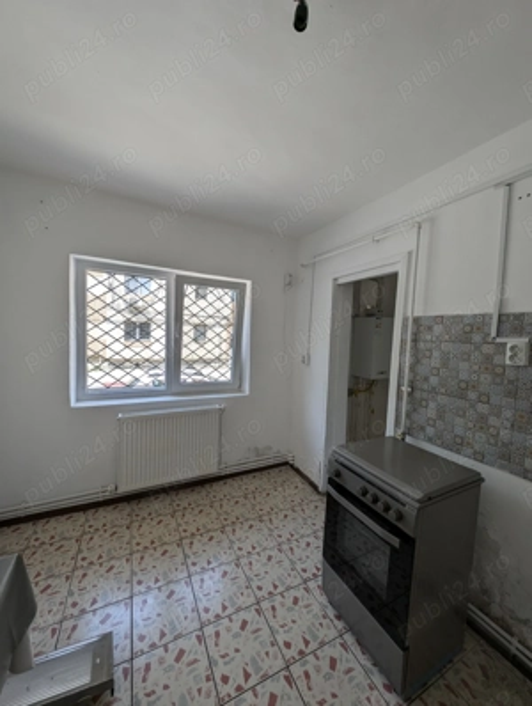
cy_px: 353
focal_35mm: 12
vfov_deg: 110.4
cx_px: 266
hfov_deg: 94.7
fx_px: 245
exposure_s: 1/291
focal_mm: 2.23
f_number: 1.95
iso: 44
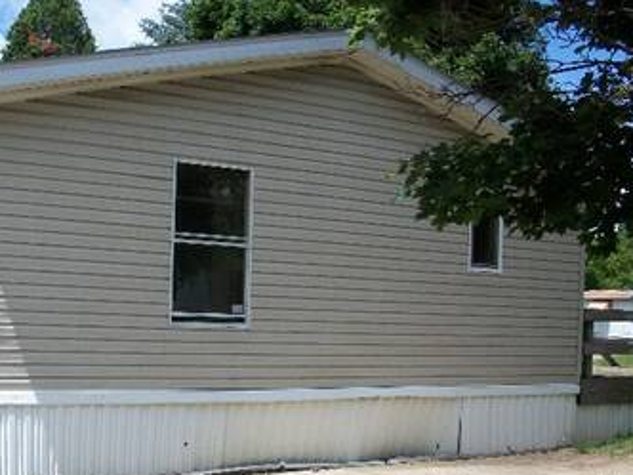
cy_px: 364
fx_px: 987
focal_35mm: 54
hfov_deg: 35.0
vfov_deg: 26.6
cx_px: 181
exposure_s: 1/160
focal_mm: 6.3
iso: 80
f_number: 8.8
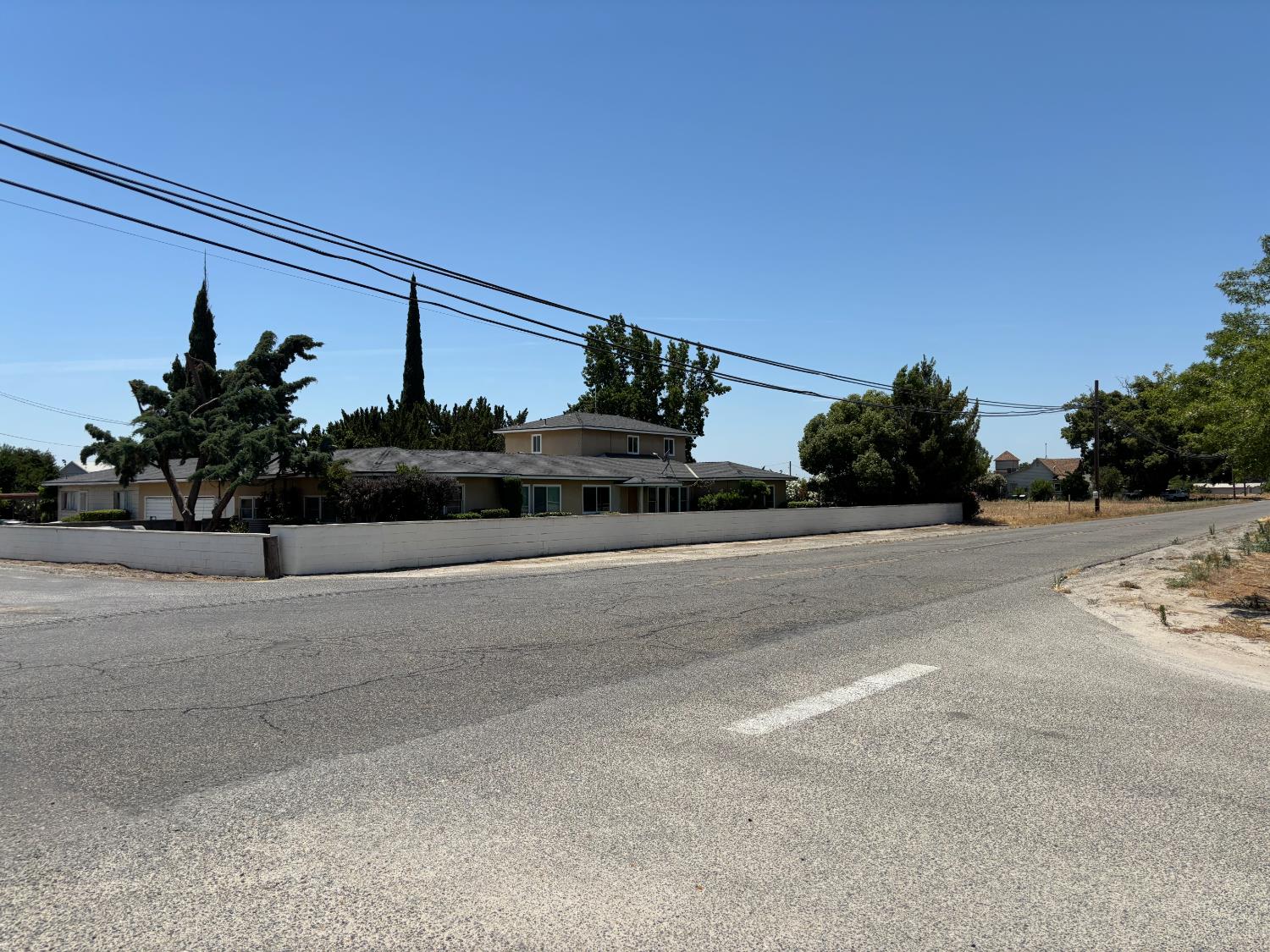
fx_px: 954
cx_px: 635
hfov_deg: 67.3
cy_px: 476
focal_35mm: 26
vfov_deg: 53.1
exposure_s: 1/5348
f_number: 1.6
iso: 50
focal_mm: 5.96
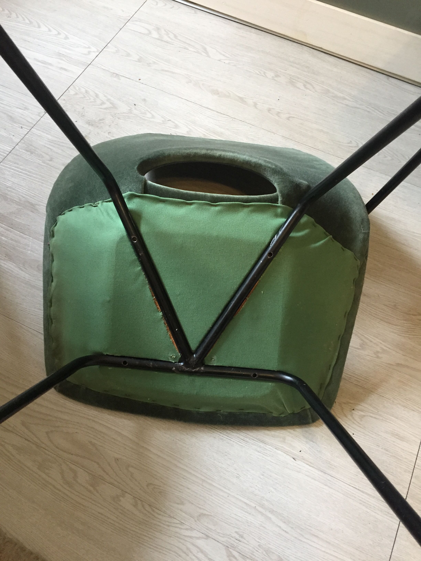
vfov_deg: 61.7
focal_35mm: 29
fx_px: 470
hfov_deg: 48.2
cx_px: 210
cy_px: 280
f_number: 2.2
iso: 200
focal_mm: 4.15
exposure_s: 1/33
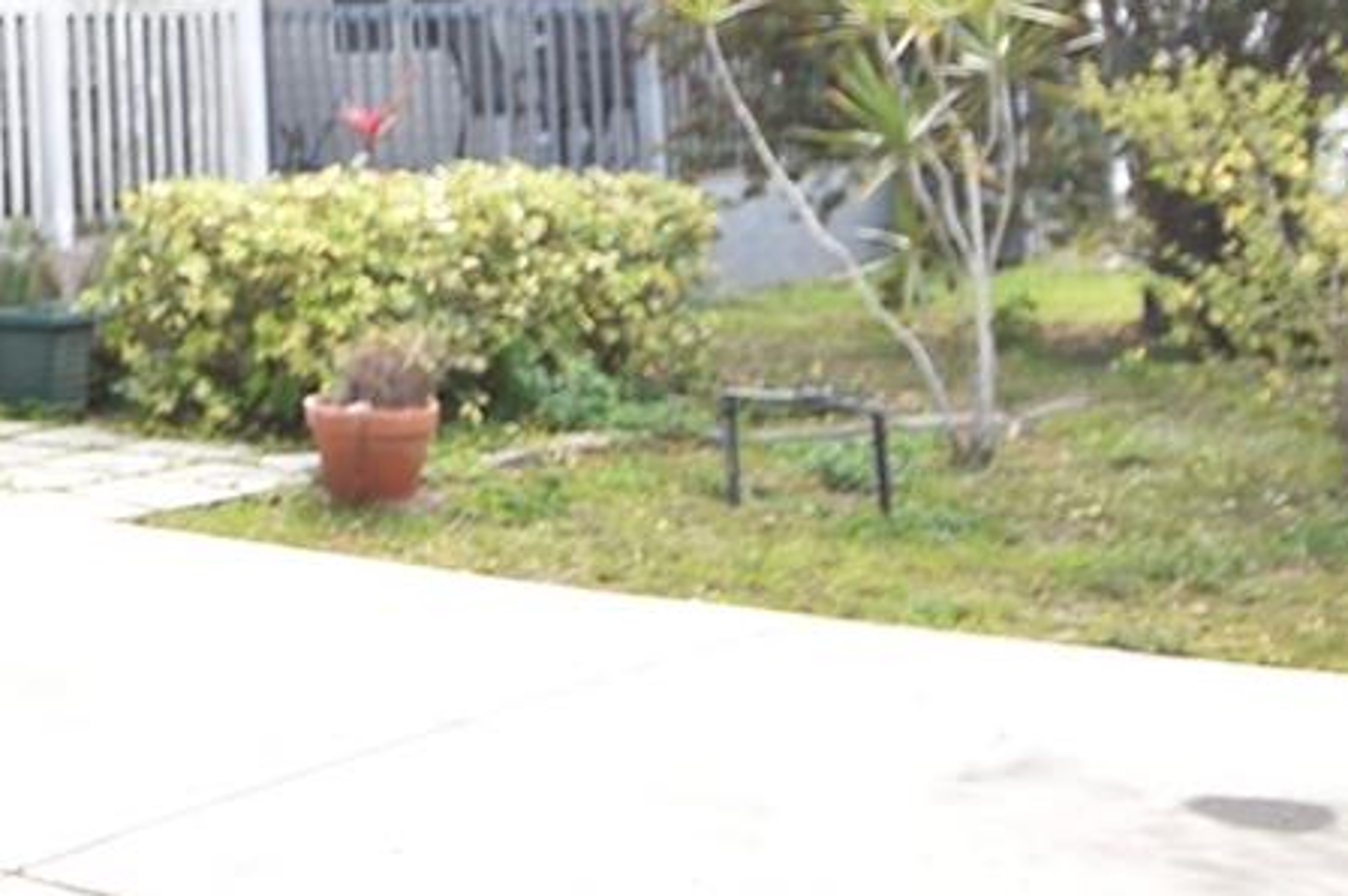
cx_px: -439
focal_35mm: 75
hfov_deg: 23.6
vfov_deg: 17.7
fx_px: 2806
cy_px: 3
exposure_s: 1/200
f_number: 11
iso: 100
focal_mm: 14
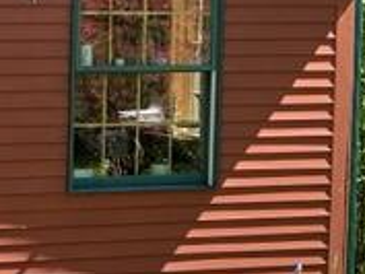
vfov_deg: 5.4
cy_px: 159
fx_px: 2933
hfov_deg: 7.1
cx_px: 78
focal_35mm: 278
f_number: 2.8
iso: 32
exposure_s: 1/148
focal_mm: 9
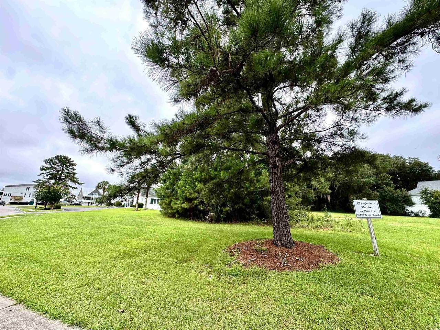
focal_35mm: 14
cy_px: 165
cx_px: 220
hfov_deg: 102.1
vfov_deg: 85.7
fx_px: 178
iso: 40
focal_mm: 2.22
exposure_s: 1/263
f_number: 2.2
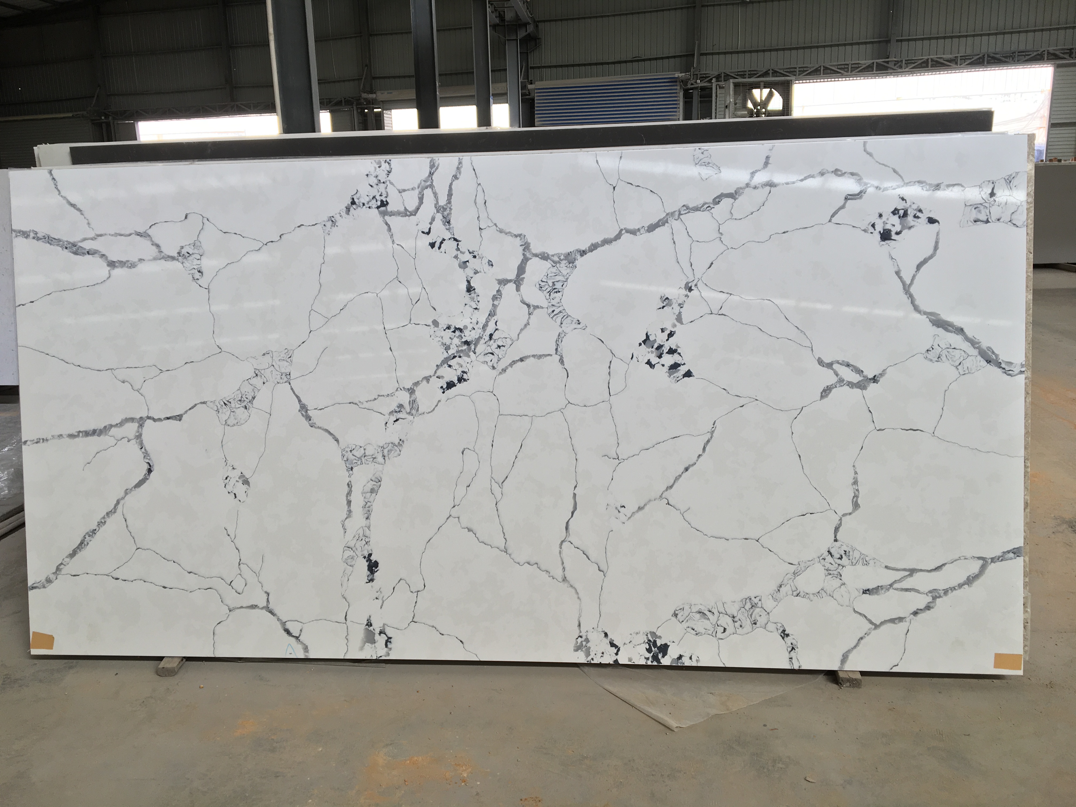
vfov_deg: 48.2
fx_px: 901
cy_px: 404
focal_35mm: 29
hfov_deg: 61.7
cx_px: 538
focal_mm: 4.15
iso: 25
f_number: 2.2
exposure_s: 1/100
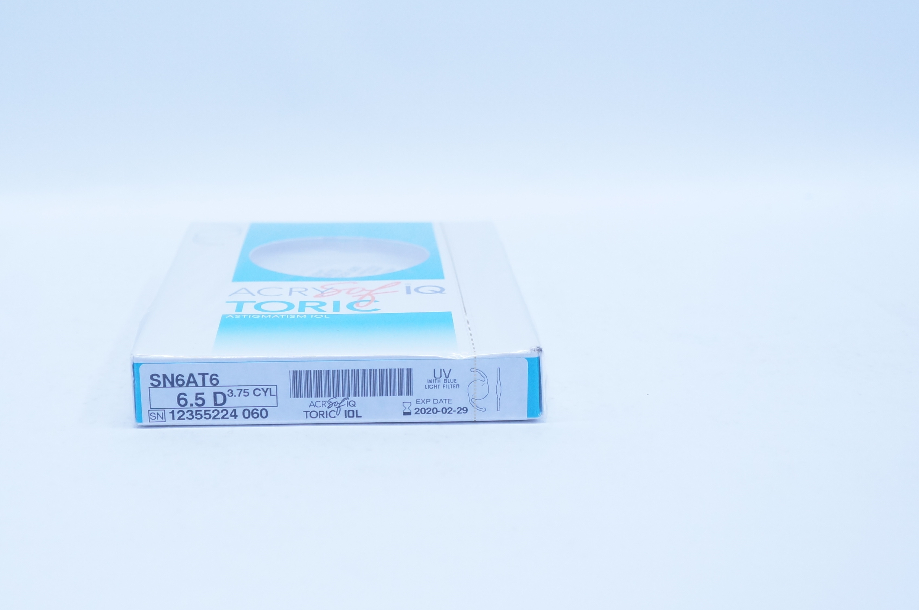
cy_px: 343
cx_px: 334
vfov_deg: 23.0
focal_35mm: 59
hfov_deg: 33.9
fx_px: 1497
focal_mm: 27
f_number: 4.5
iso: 800
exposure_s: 1/250
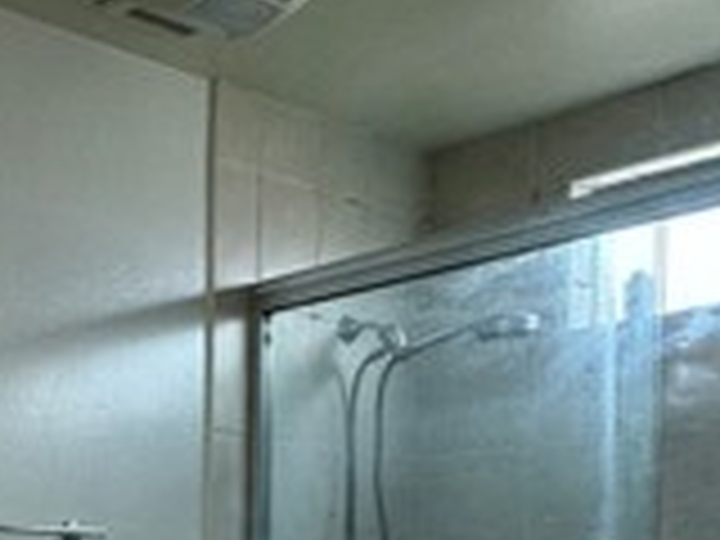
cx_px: -464
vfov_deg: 23.6
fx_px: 1165
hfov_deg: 23.8
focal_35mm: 56
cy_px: 662
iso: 100
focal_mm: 2.22
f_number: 2.2
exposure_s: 1/120
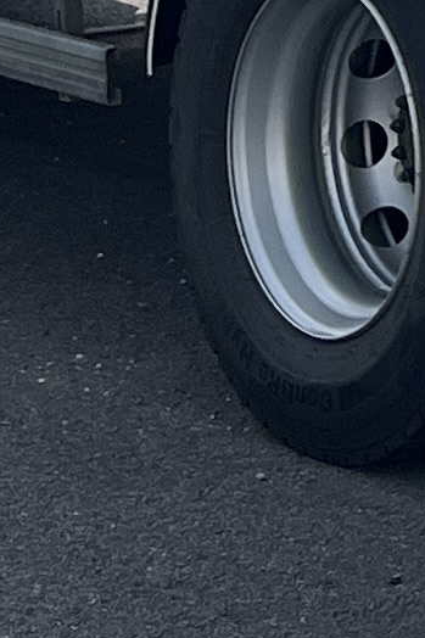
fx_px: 3685
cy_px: -925
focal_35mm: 208
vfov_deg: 8.9
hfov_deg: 6.1
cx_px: 1266
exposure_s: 1/6579
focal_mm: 5.7
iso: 50
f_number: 1.5
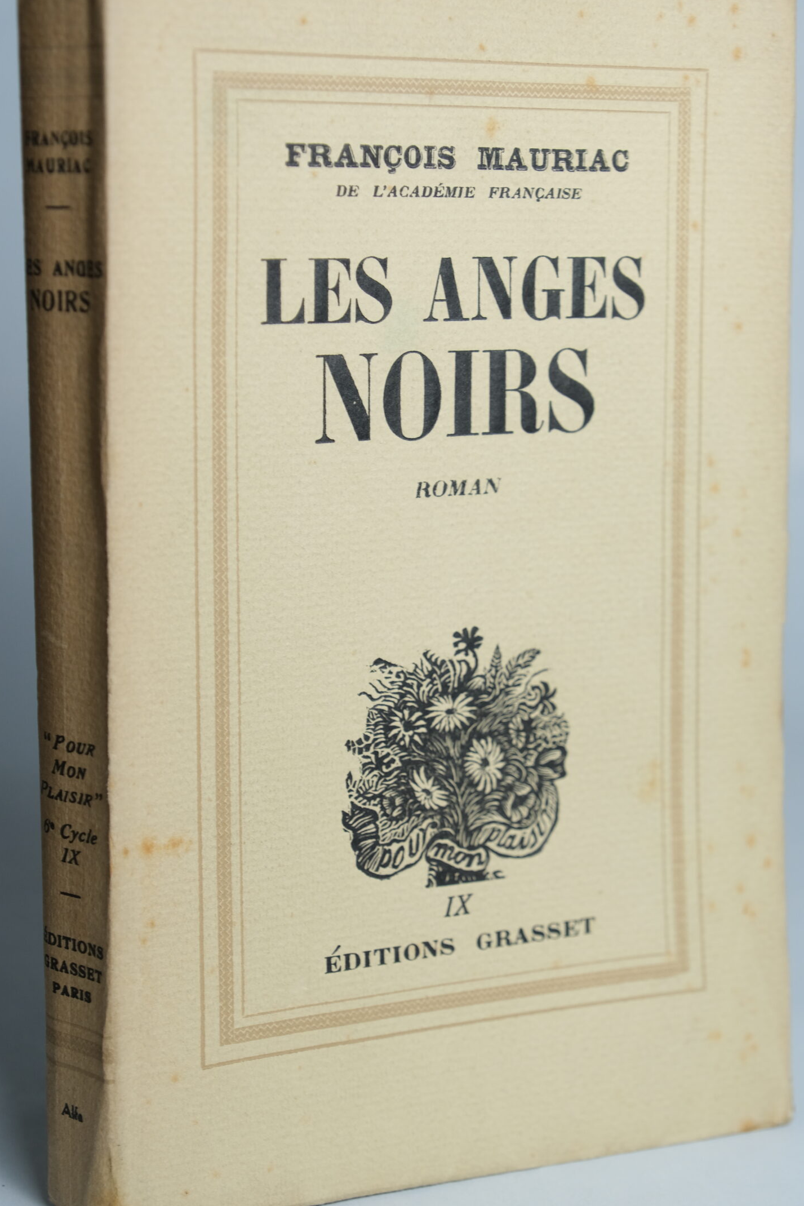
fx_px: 2244
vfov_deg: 30.1
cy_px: 633
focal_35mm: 67
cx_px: 433
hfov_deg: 20.3
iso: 320
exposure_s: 1/105
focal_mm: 37
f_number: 4
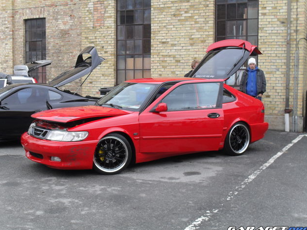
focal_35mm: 50
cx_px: 155
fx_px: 443
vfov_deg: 29.1
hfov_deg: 38.2
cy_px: 116
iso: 100
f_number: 3.9
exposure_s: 1/125
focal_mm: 8.7
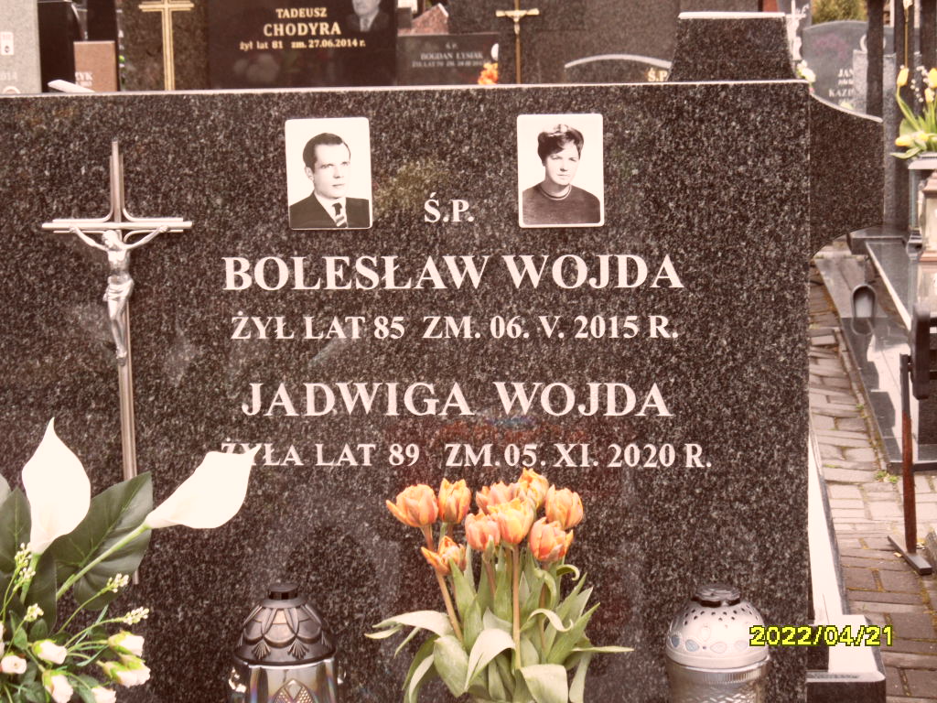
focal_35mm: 80
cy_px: 352
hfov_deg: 24.4
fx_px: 2165
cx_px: 468
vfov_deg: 18.4
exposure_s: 1/90
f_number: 4.2
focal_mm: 13.2
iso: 100
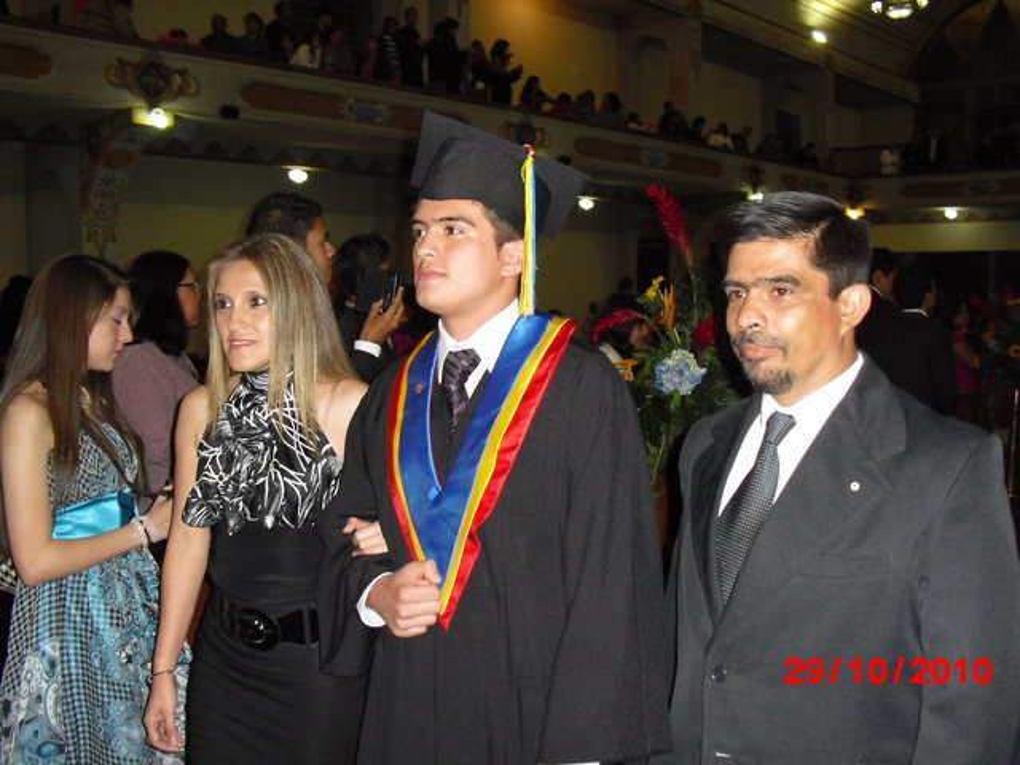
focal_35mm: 36
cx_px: 510
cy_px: 382
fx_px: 1061
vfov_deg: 39.7
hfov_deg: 51.4
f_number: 3.1
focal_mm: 6.3
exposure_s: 1/60
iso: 400
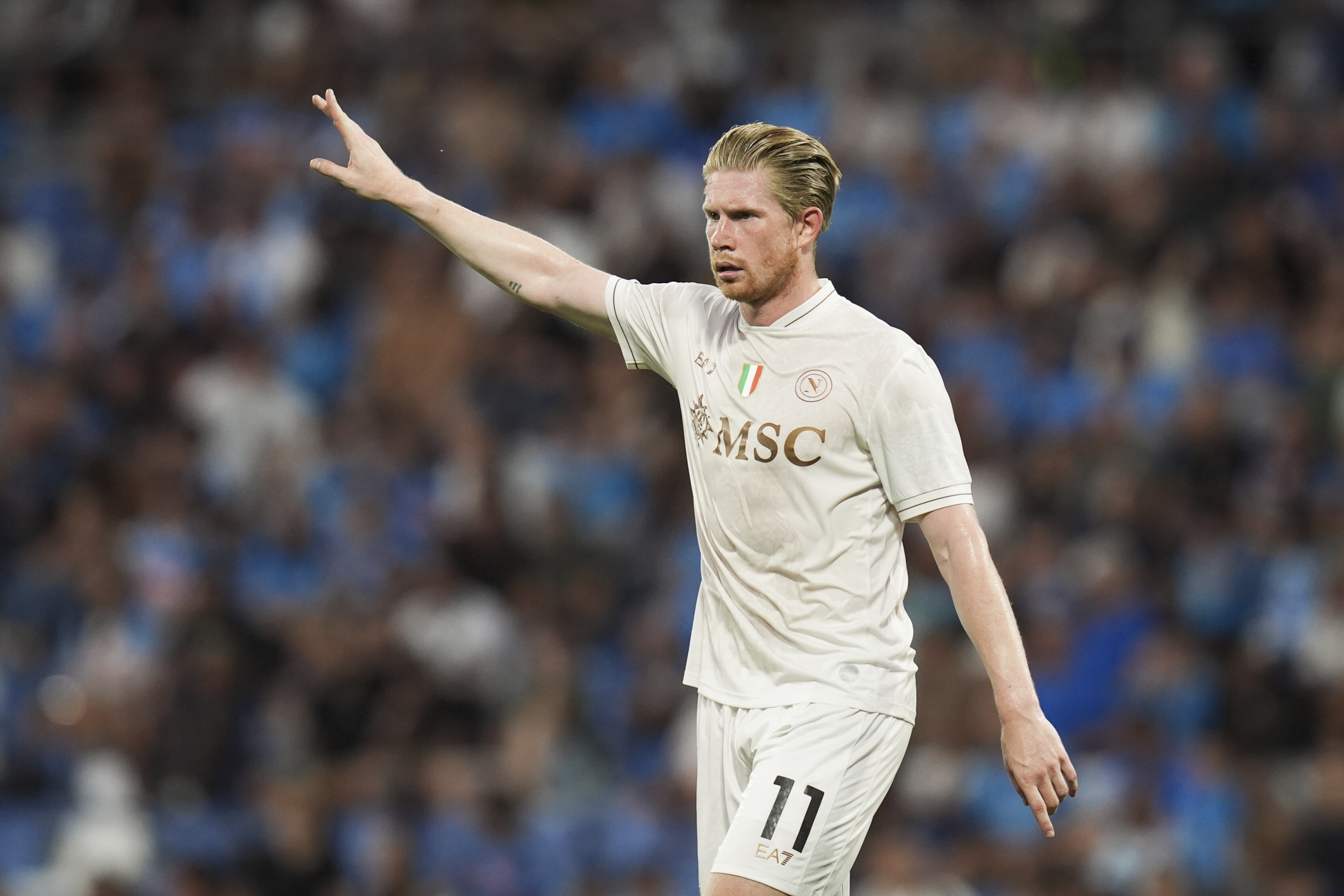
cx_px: 672
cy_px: 448
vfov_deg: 3.4
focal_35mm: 400
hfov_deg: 5.2
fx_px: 14937
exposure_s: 1/1250
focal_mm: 400
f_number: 3.2
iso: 2000
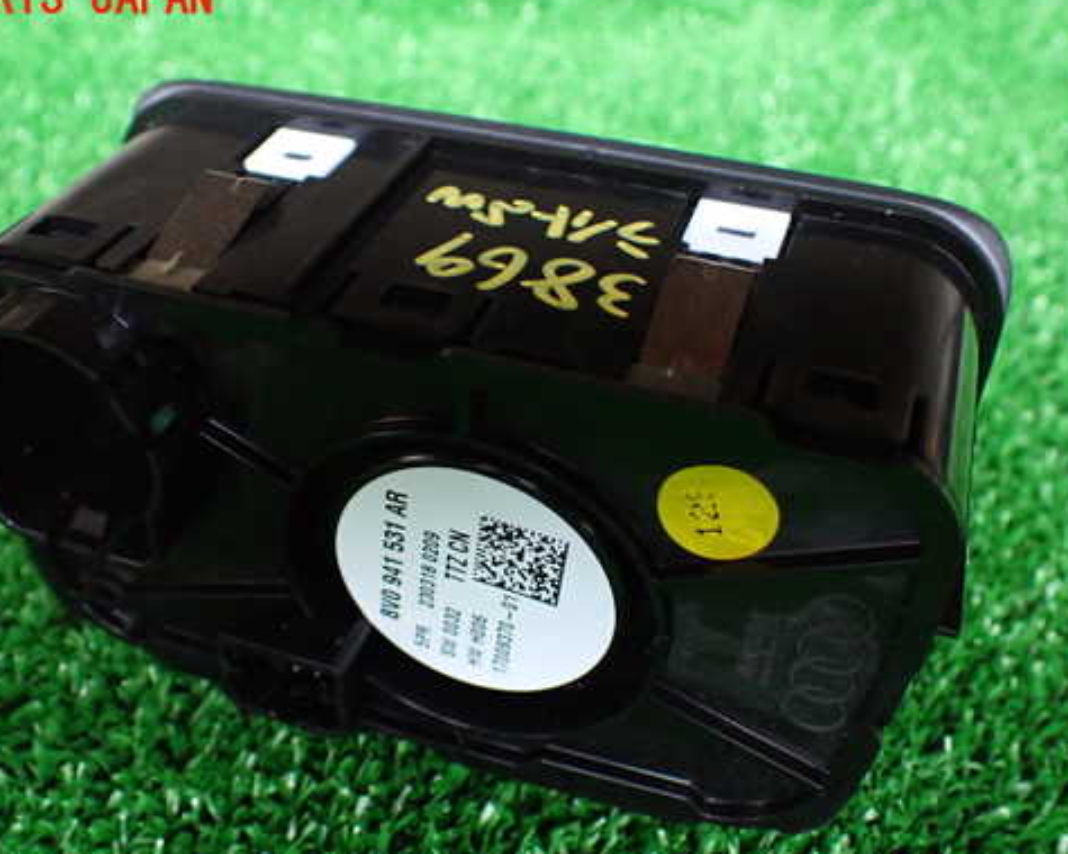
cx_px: 479
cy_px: 476
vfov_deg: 40.1
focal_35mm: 37
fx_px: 1170
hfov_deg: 49.0
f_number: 2.3
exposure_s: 1/125
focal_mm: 5.4
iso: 800
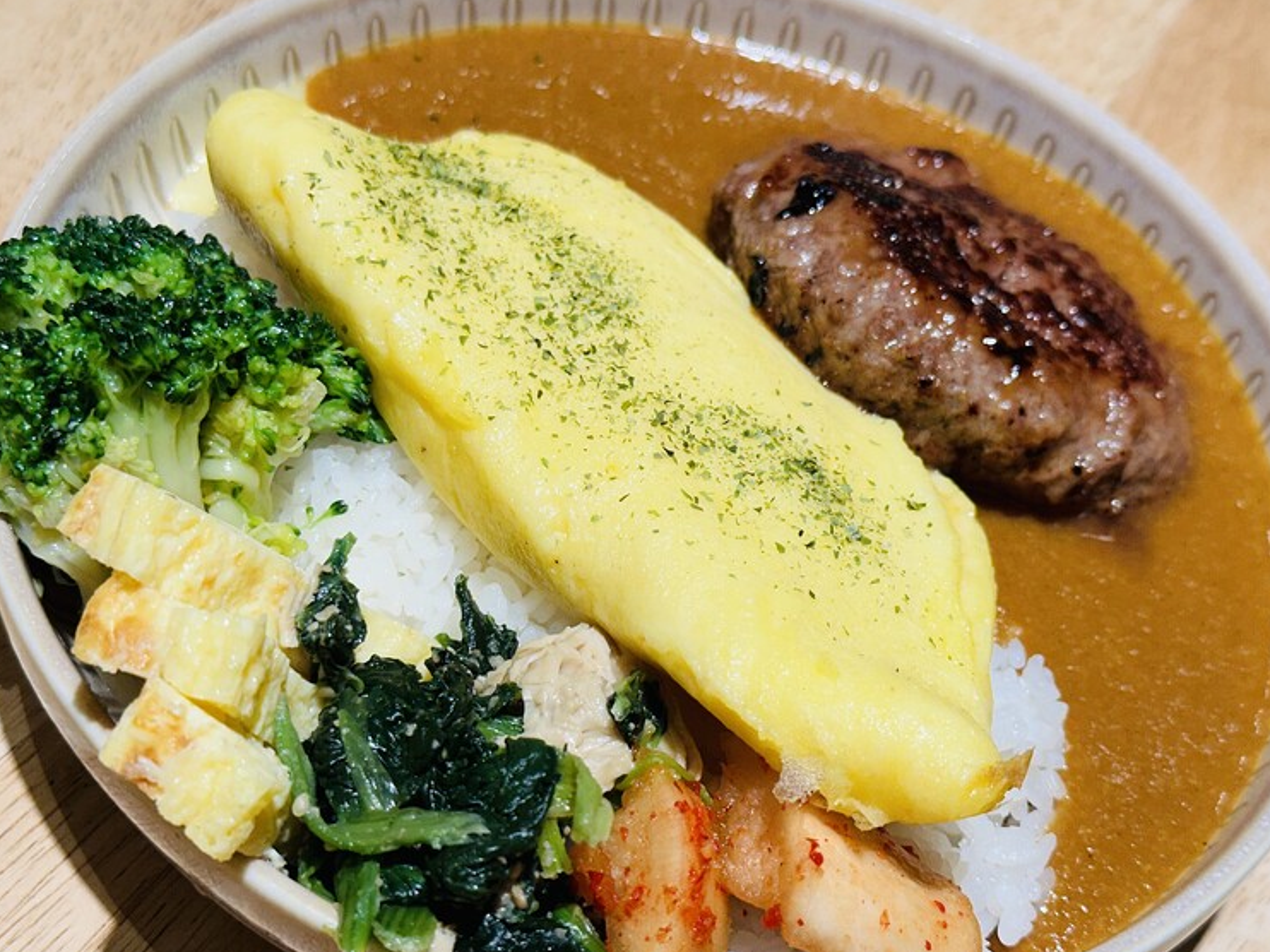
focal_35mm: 55
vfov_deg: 26.5
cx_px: 661
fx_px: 2017
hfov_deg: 34.9
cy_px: 509
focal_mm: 6.86
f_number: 1.78
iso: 50
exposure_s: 1/120
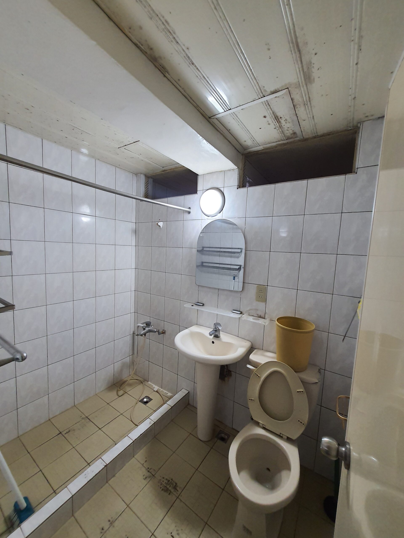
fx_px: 202
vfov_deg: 106.2
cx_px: 202
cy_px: 269
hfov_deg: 89.9
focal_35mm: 13
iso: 250
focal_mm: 1.74
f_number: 2.2
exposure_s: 1/60
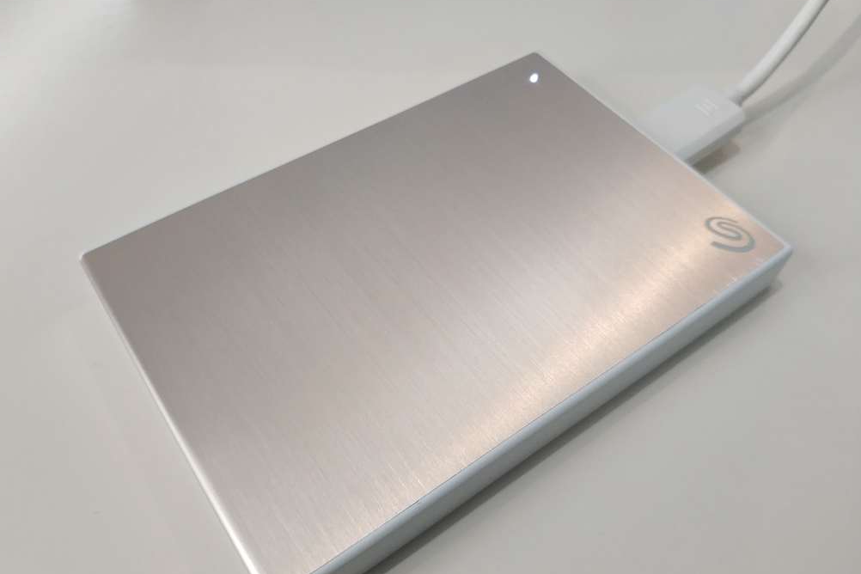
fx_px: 813
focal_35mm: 34
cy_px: 303
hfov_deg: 55.8
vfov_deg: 38.9
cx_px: 426
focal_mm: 4.5
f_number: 2
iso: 293
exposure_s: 1/25
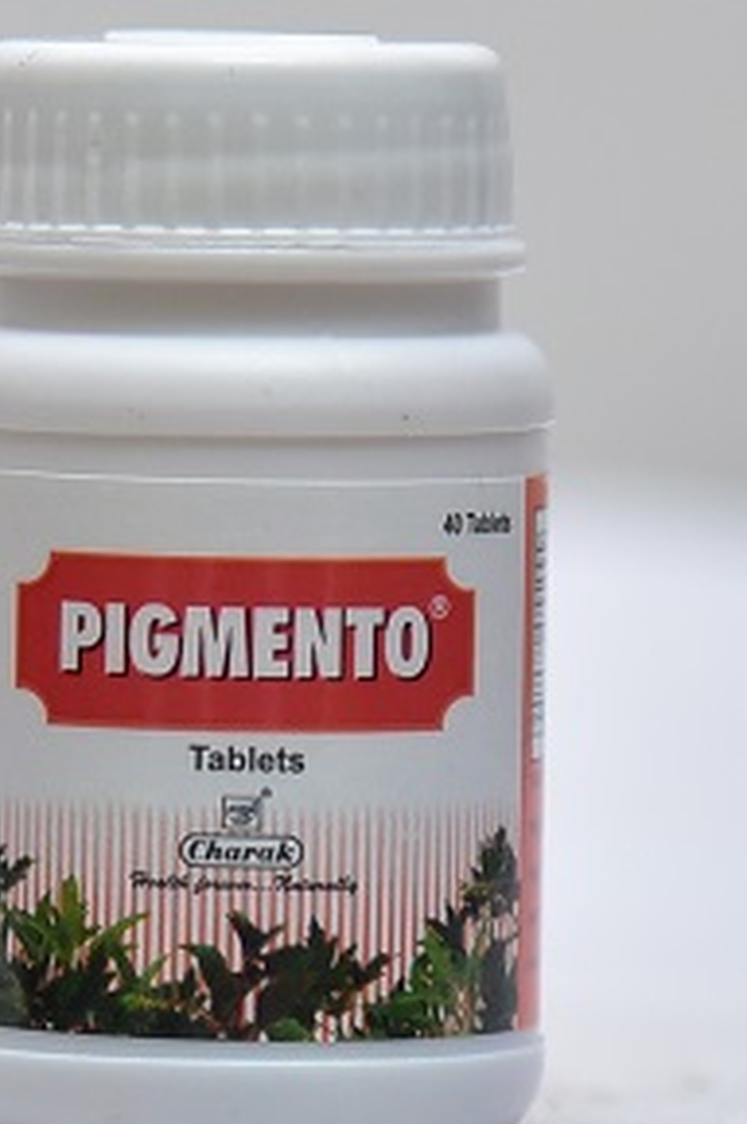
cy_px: 685
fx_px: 5959
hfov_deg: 7.2
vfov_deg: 10.8
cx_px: 272
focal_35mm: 191
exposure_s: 1/125
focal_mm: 105
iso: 1600
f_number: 4
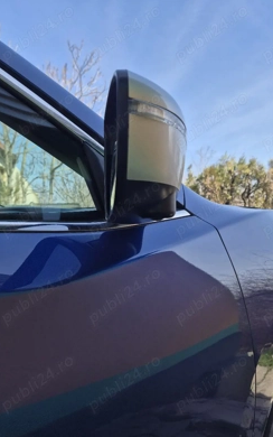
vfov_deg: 72.5
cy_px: 222
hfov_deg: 49.3
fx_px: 297
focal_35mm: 25
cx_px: 147
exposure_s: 1/769
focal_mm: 5.4
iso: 25
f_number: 1.8
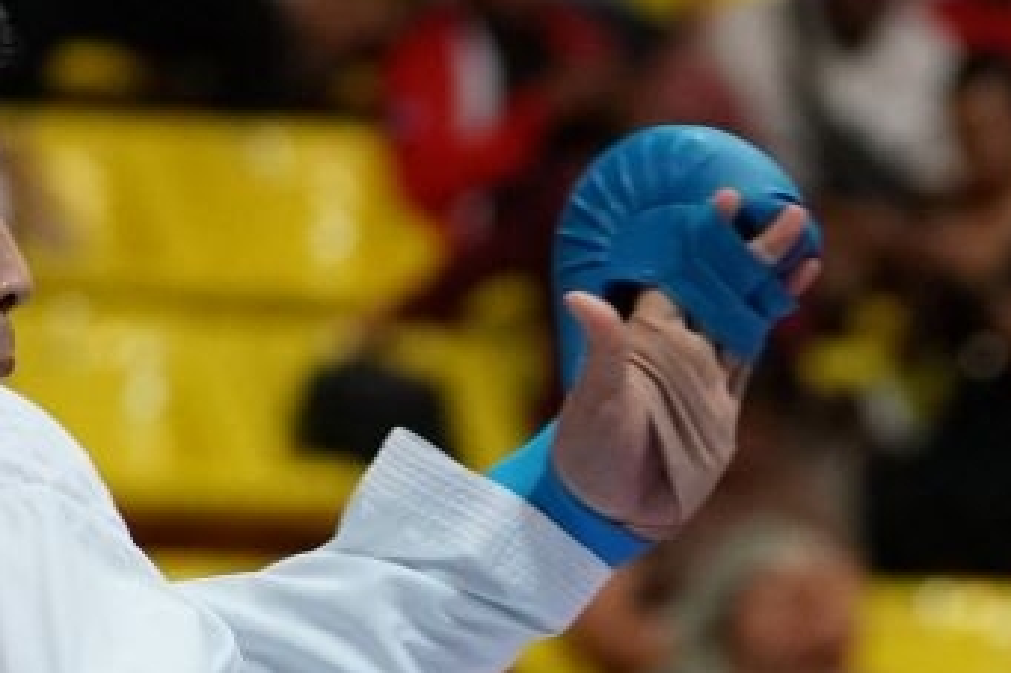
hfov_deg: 3.5
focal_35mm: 592
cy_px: 1136
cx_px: 1524
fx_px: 16617
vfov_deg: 2.3
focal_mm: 112
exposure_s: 1/1000
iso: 3200
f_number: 2.8
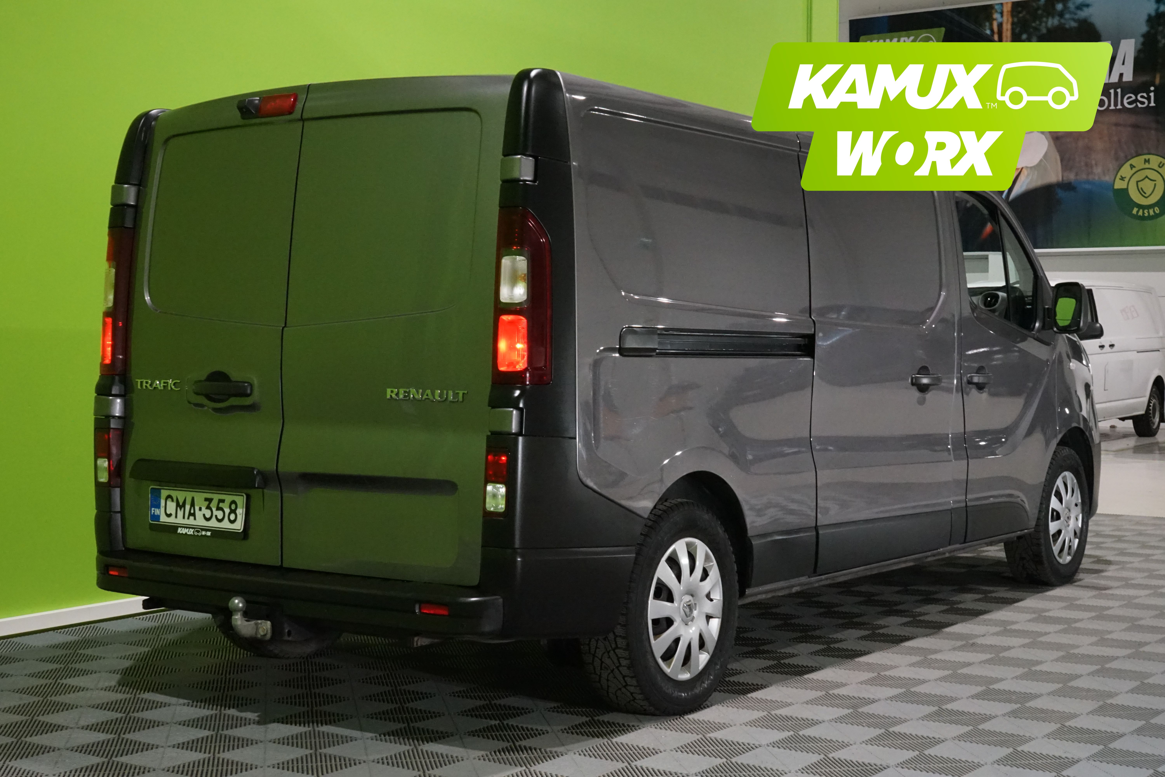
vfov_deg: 27.0
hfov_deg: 39.6
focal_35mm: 50
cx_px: 582
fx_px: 1618
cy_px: 388
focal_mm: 50
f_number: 25
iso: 6400
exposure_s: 1/20
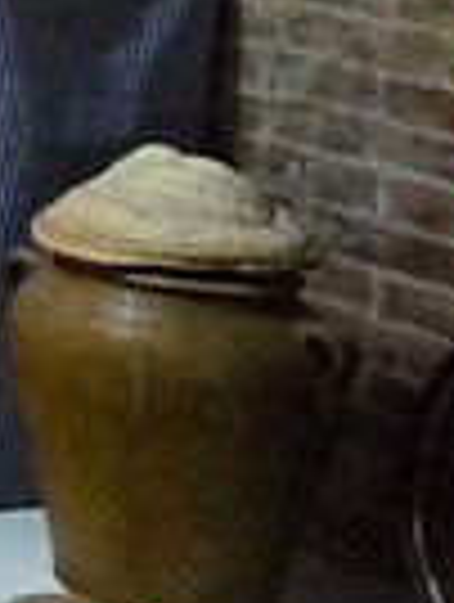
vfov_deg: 14.6
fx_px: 2162
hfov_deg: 5.9
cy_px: -342
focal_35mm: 124
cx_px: -1996
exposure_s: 1/33.3
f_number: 2.2
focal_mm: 2.2
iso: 1250
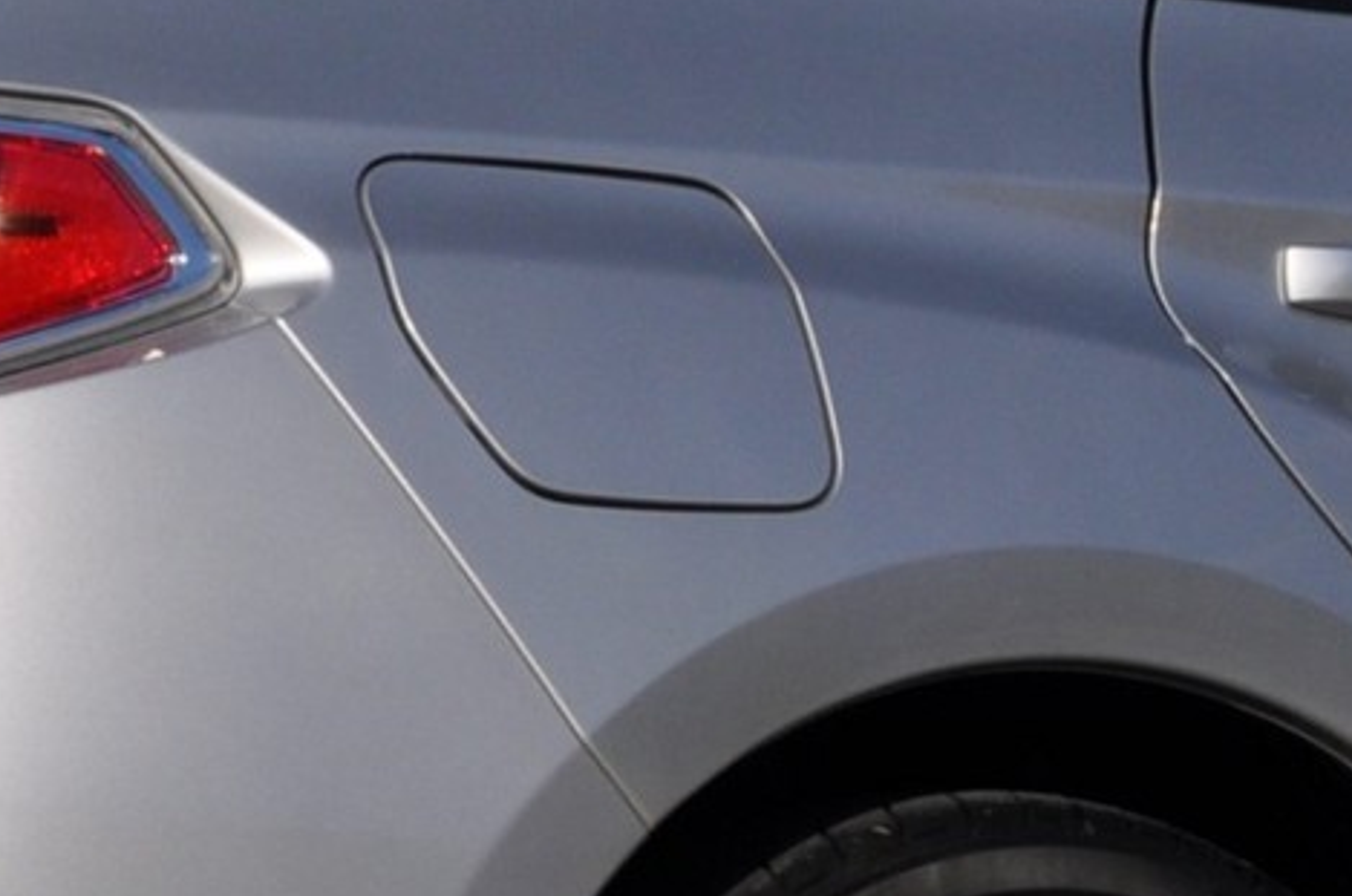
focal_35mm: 272
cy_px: 578
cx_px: 1712
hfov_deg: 7.5
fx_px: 10198
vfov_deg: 5.0
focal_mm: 34
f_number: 11
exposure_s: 1/500
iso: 200
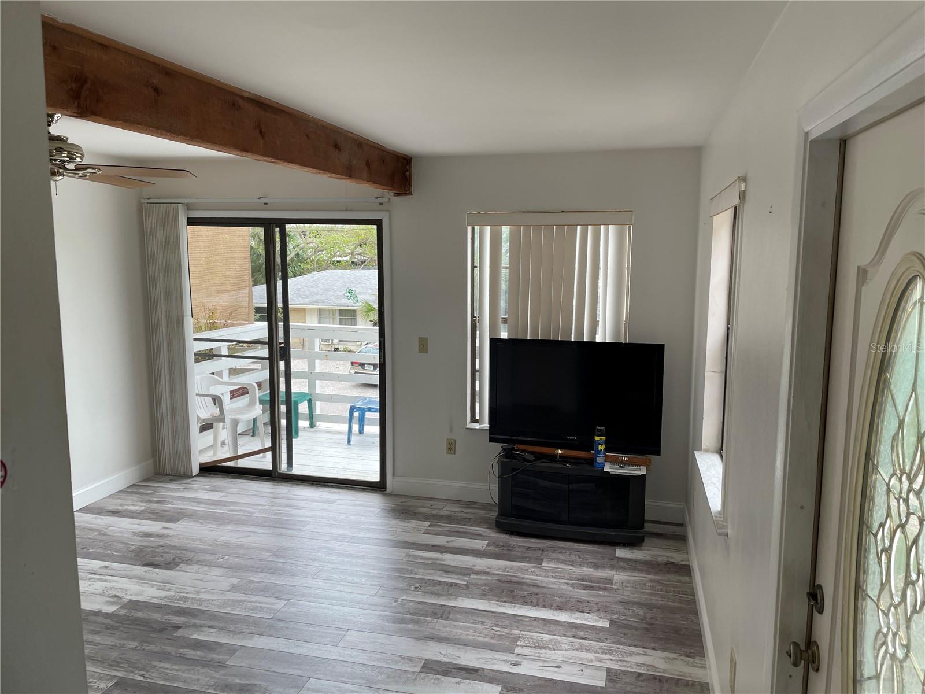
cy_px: 347
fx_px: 695
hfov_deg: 67.3
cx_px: 462
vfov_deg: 53.1
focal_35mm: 26
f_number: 1.6
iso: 40
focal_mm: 4.2
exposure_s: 1/121
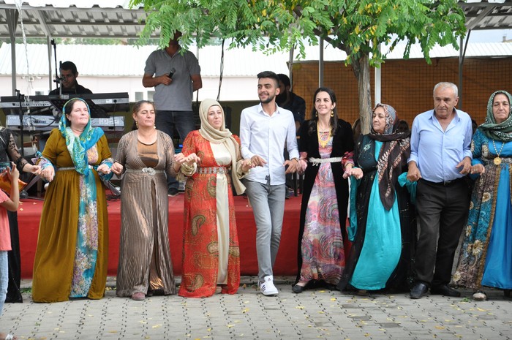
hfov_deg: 20.6
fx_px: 1406
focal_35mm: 99
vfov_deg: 13.8
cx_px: 256
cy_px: 170
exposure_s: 1/200
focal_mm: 66
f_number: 7.1
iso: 1250
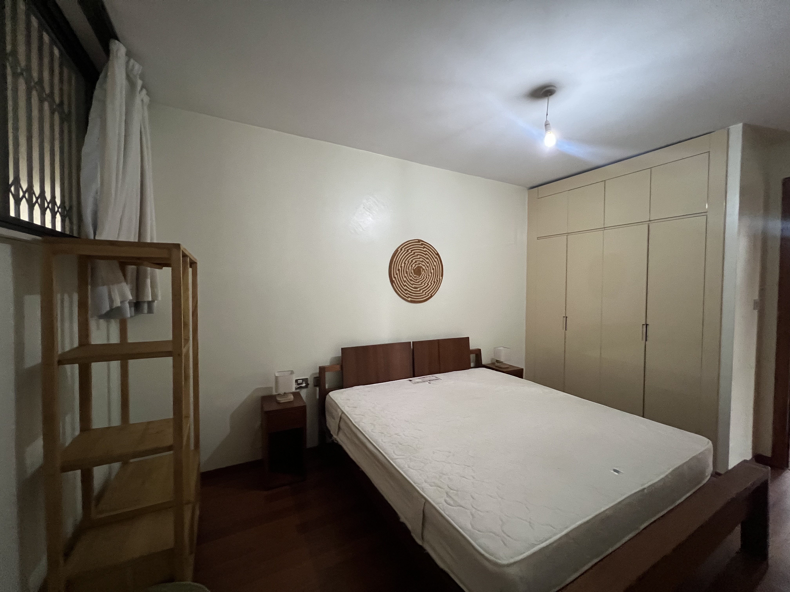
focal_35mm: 13
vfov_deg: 89.9
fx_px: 297
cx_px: 395
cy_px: 296
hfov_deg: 106.2
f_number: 1.8
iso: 800
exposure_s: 1/50
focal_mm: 1.57
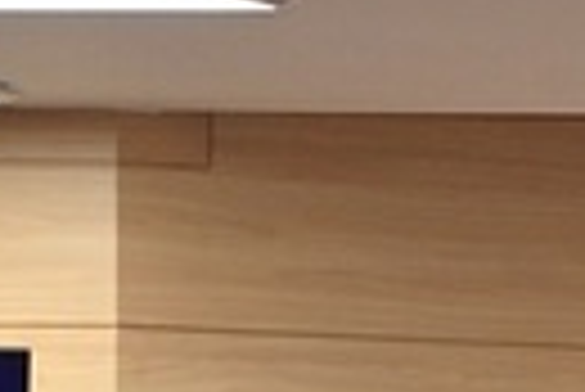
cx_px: 1760
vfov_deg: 3.3
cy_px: 1072
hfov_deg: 4.7
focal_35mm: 416
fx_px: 6767
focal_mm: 60
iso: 2500
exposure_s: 1/200
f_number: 7.1
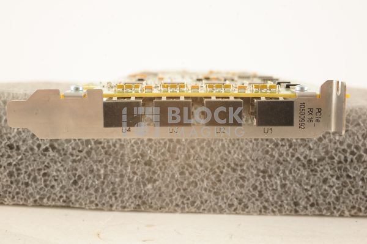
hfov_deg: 39.6
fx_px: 509
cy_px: 122
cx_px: 184
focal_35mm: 50
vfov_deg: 26.9
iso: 1600
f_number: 13
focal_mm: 50
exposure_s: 1/125
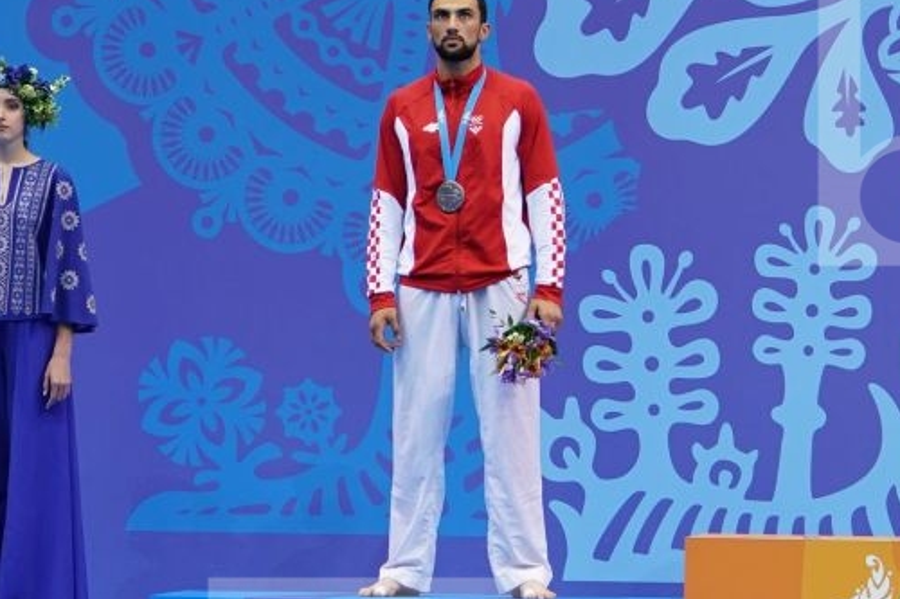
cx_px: 376
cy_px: 103
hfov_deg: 8.2
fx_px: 6298
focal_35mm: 252
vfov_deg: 5.4
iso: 320
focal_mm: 70
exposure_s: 1/250
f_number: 2.8
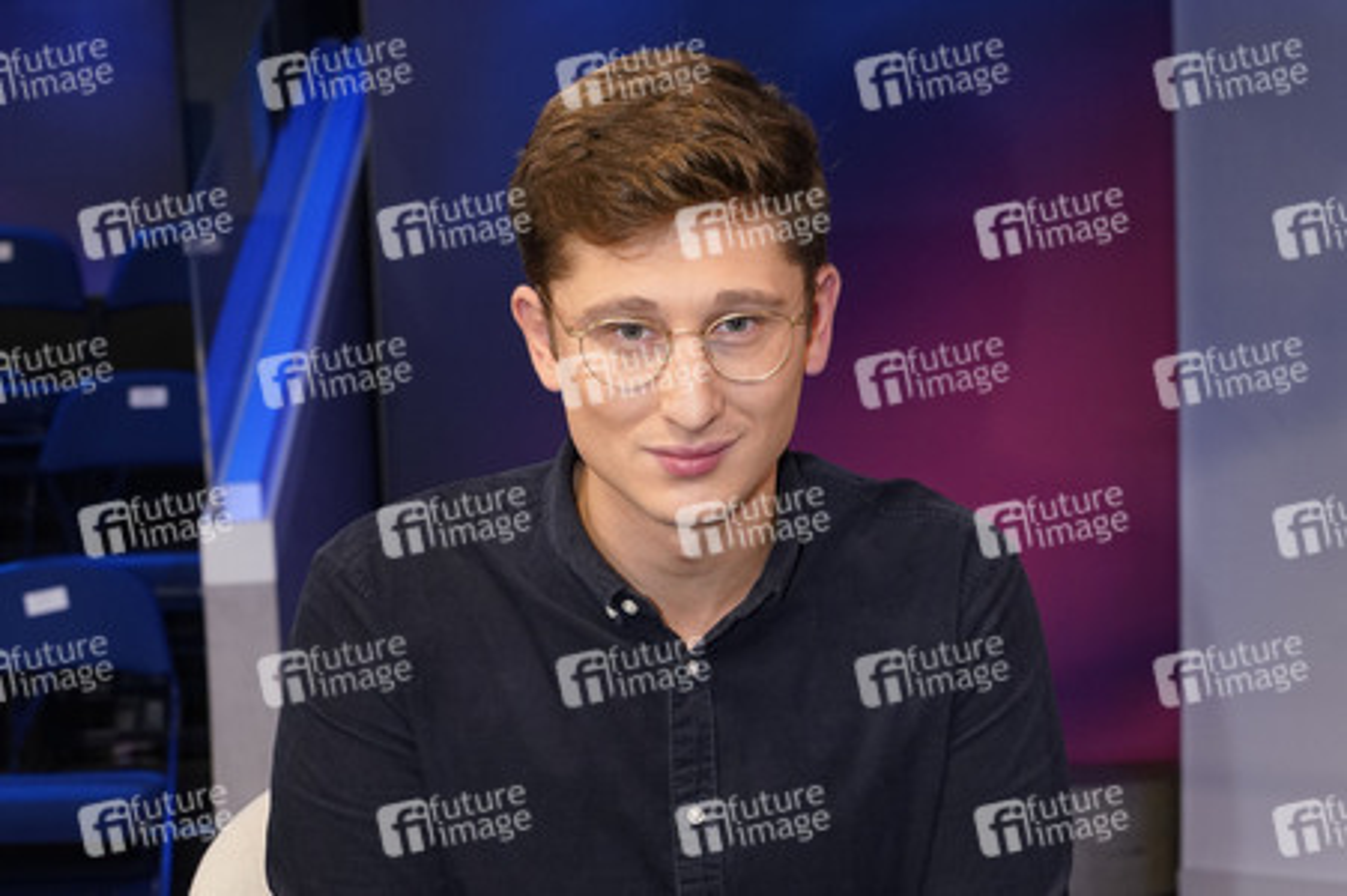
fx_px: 1907
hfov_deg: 38.9
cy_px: 448
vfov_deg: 26.4
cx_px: 674
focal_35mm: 51
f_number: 5.6
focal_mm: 51
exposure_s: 1/125
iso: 2000
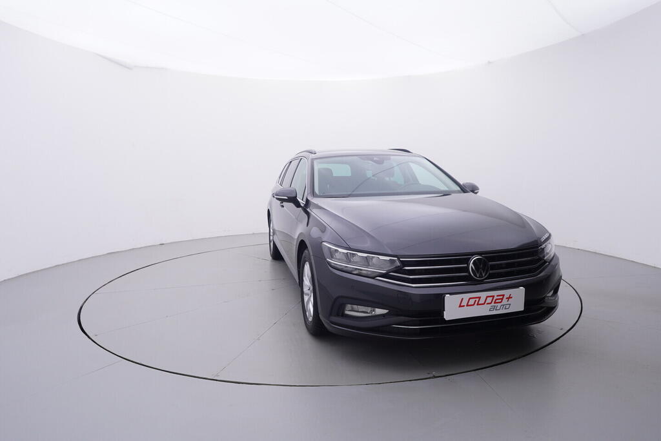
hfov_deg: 77.3
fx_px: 413
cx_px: 330
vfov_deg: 56.2
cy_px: 220
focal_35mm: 22
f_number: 5
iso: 200
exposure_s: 1/80
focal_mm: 15
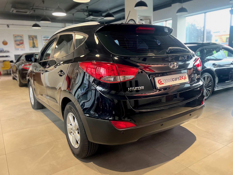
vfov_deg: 53.1
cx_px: 116
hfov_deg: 67.3
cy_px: 88
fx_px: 175
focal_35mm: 26
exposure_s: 1/33
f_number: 1.5
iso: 640
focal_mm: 5.7
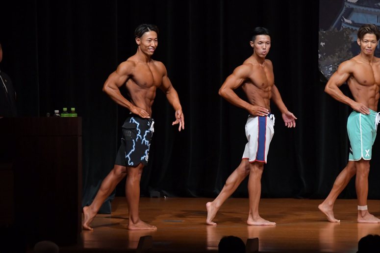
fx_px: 2690
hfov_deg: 8.1
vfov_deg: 5.4
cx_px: 190
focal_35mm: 255
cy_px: 126
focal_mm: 170
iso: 5000
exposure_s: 1/400
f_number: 5.6
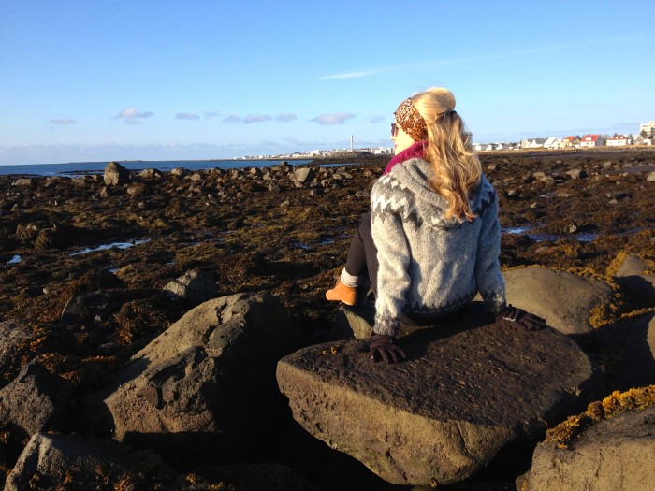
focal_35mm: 35
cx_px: 328
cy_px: 246
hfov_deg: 52.6
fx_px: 662
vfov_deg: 40.7
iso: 50
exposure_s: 1/1042
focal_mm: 4.28
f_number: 2.4
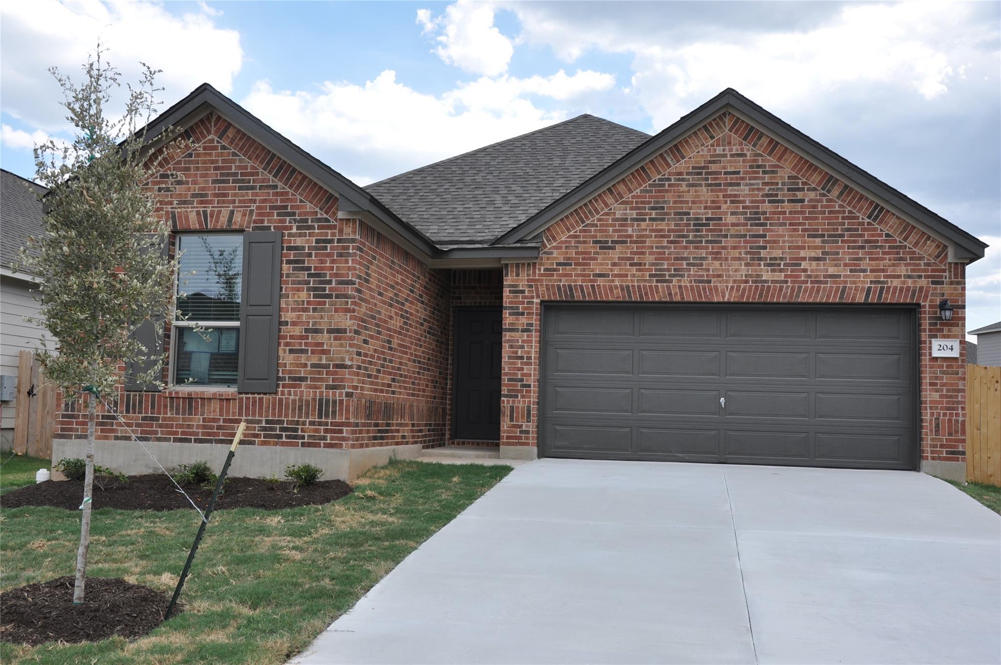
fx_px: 916
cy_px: 332
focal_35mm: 33
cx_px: 500
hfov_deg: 57.3
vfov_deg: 39.9
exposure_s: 1/250
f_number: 8
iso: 200
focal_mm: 22
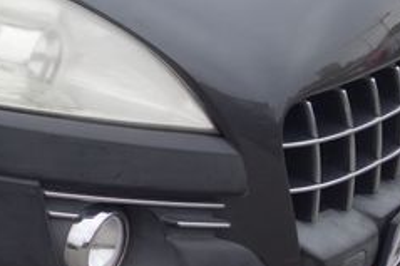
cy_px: 6
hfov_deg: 15.0
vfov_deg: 11.3
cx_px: -305
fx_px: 1332
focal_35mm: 120
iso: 125
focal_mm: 10.4
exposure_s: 1/400
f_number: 2.8
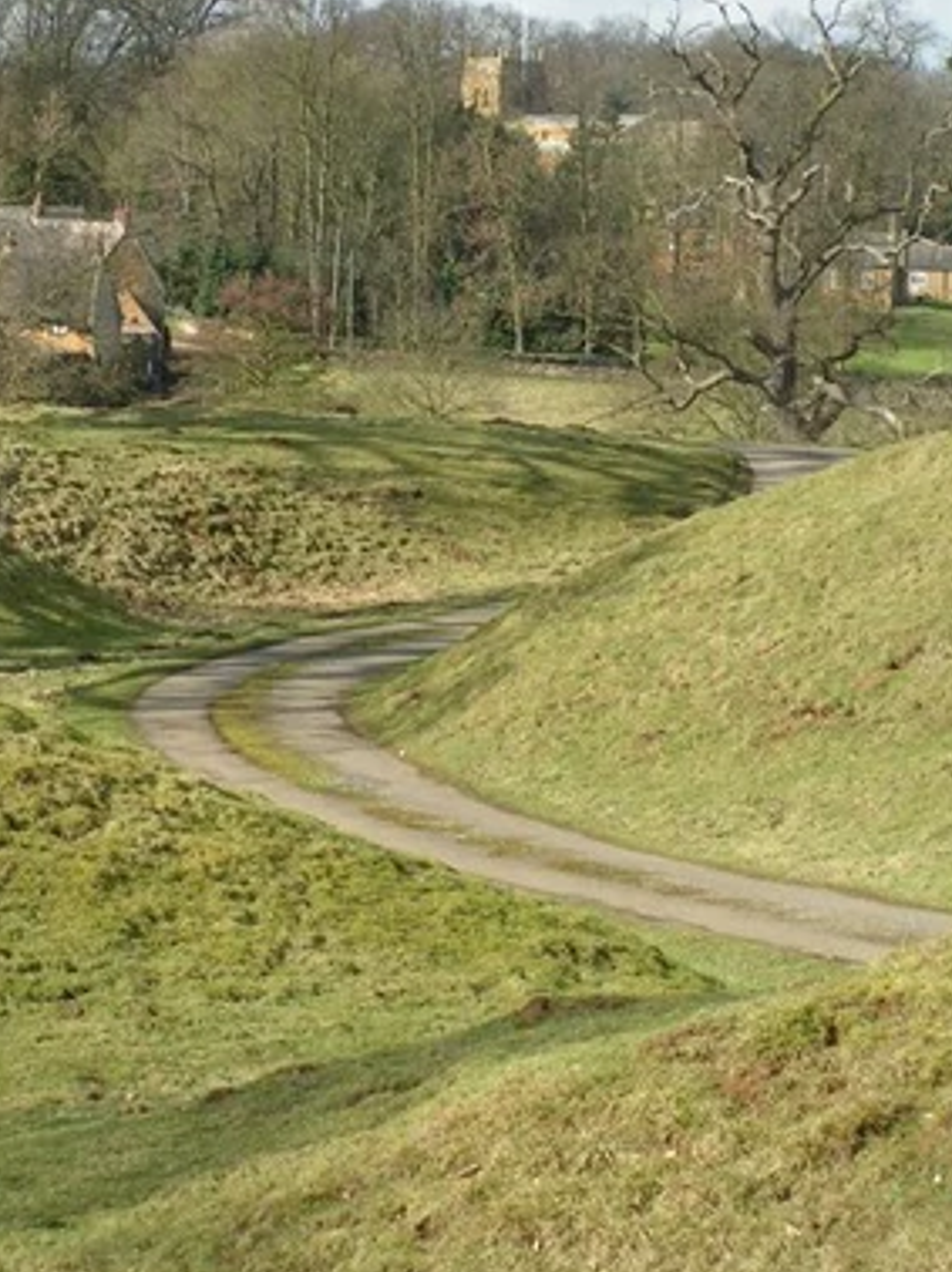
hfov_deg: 10.4
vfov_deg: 13.8
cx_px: 365
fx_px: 5250
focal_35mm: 143
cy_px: 481
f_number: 5.6
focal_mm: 16.6
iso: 50
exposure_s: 1/200
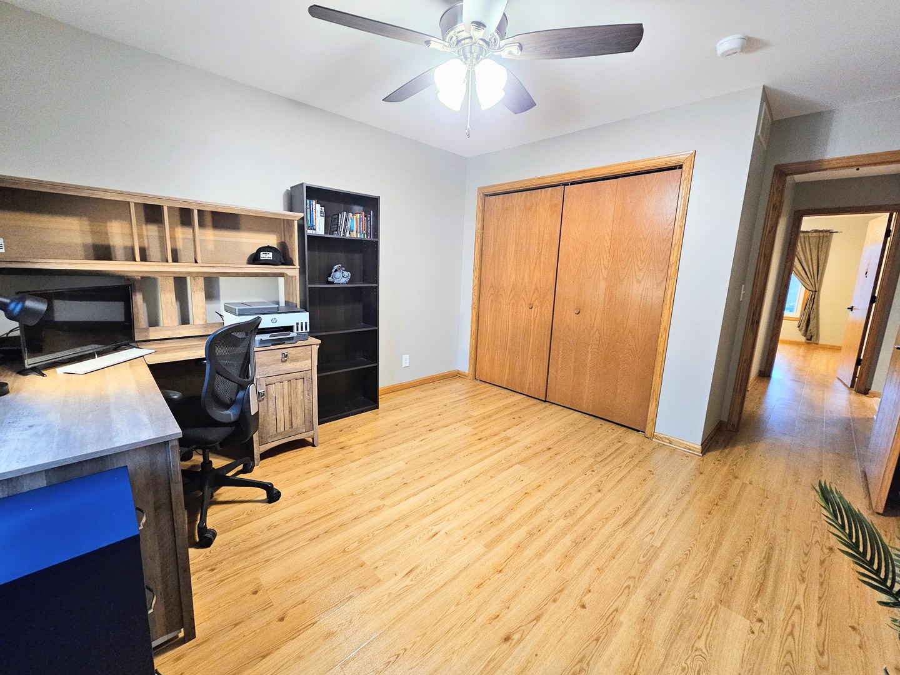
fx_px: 338
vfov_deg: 89.9
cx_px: 450
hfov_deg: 106.2
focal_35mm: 13
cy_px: 338
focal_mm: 2.2
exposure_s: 1/30
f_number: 2.2
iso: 400
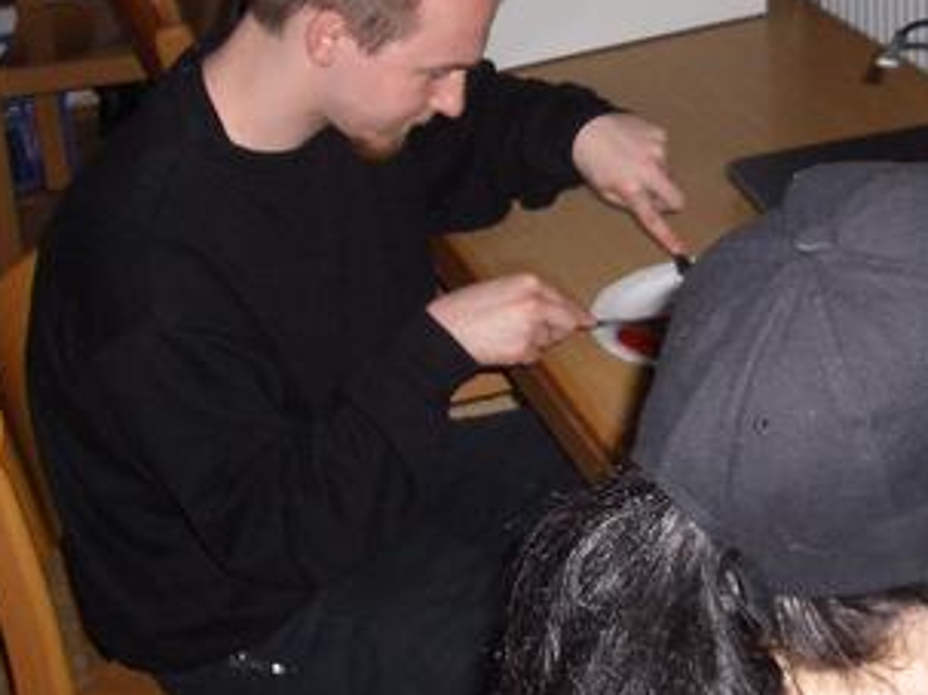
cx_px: 573
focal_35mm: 74
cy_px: 214
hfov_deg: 26.3
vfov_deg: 19.8
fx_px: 1983
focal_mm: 5.8
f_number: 2.6
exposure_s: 1/40
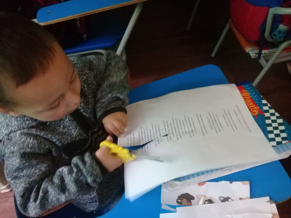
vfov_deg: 45.4
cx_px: 146
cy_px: 109
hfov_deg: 58.4
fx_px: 261
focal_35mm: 31
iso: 500
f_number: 2.2
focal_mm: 3.3
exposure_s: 1/15
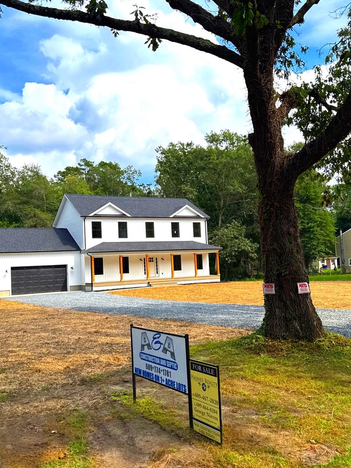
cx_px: 156
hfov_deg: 42.9
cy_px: 238
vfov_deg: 55.4
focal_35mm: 33
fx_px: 446
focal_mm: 6.76
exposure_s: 1/4310
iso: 80
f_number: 1.78
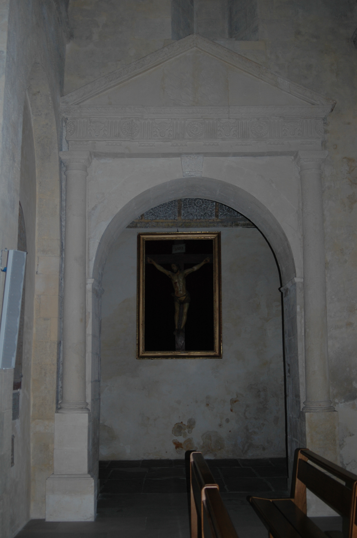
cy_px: 269
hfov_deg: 31.8
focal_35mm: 42
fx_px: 626
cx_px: 178
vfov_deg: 46.4
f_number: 3.3
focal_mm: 28
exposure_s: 1/60
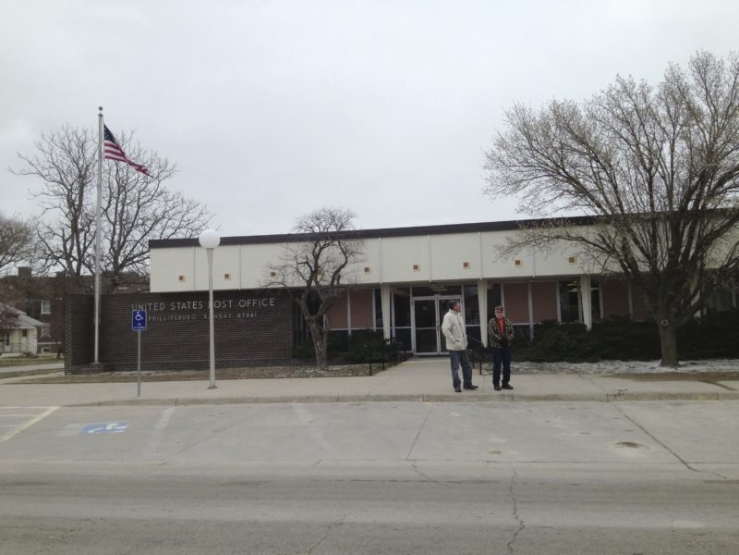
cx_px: 370
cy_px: 278
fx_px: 747
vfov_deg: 40.7
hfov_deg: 52.6
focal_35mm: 35
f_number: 2.4
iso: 50
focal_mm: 4.28
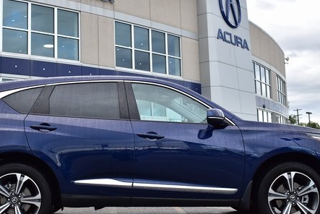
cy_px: 100
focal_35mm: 52
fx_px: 463
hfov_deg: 38.1
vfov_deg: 26.0
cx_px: 137
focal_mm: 24
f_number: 5
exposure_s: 1/100
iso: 100
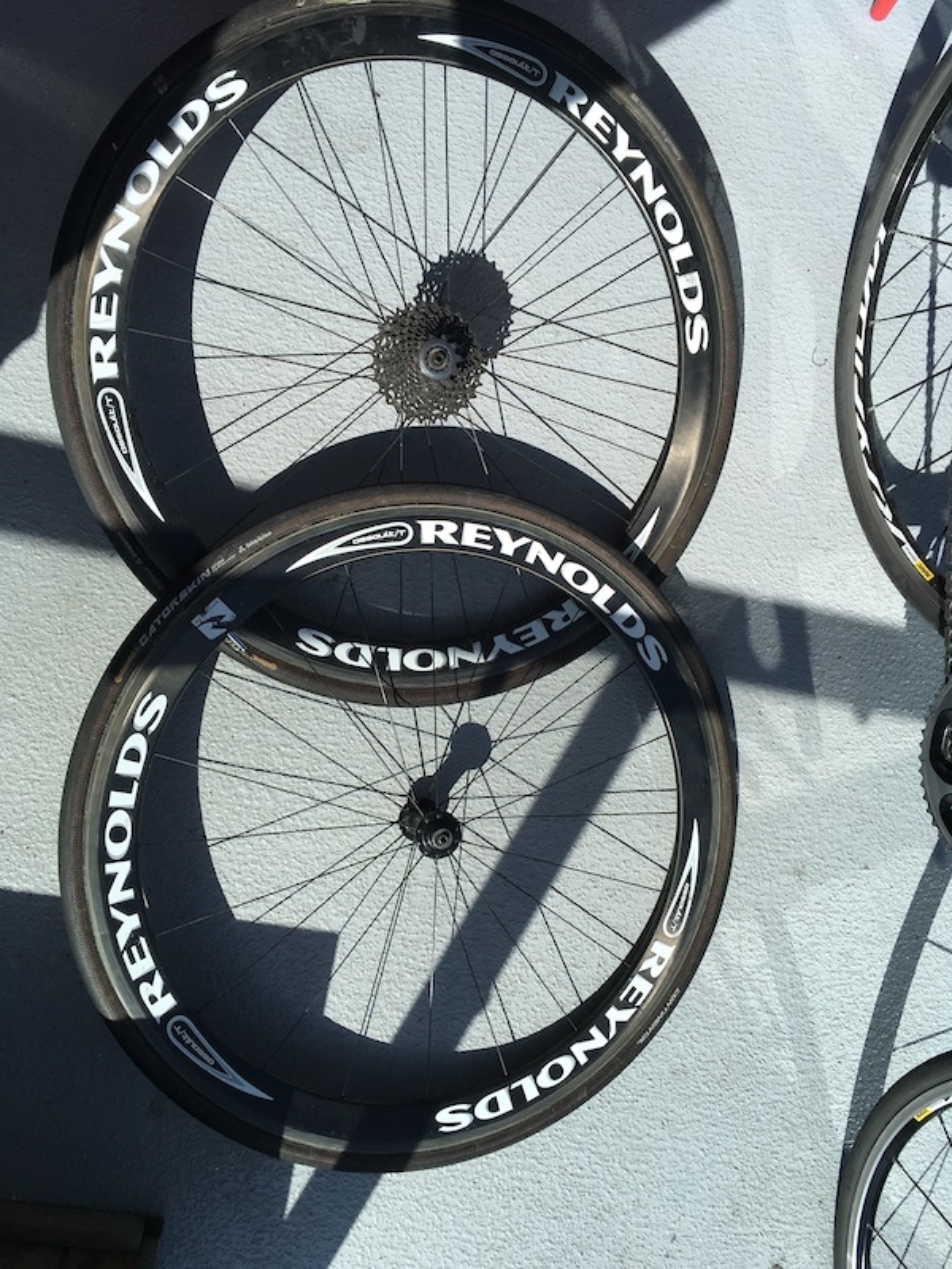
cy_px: 634
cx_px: 476
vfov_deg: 61.7
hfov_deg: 48.2
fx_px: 1063
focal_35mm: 29
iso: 25
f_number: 2.2
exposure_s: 1/1538
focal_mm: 4.15
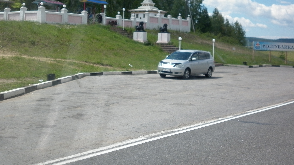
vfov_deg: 22.7
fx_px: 405
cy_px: 27
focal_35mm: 52
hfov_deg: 39.8
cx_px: 132
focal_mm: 6.5
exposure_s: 1/800
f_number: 3.1
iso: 80
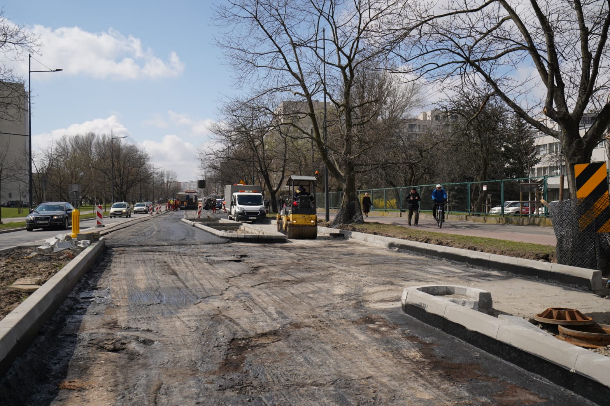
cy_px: 206
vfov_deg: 40.0
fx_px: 559
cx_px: 302
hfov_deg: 57.2
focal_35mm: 33
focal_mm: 32
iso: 160
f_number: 7.1
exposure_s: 1/800
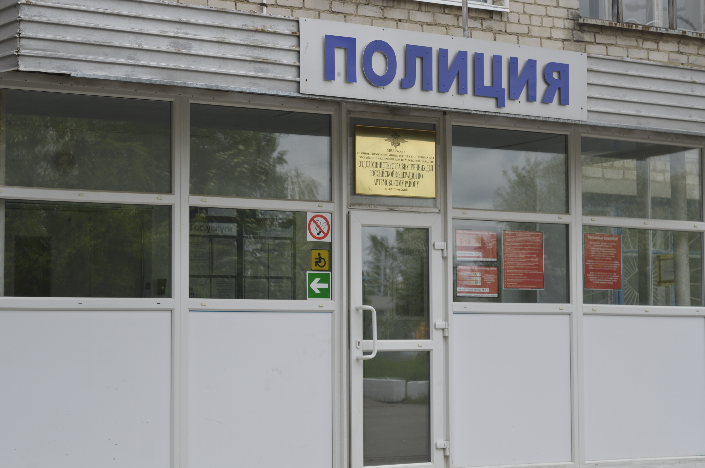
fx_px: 1614
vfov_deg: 16.5
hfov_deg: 24.6
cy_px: 234
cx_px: 352
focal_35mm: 82
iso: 125
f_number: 5.6
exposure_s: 1/250
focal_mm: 55
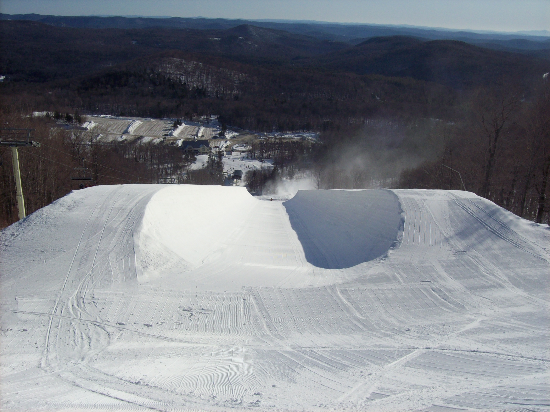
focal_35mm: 36
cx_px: 275
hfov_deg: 51.4
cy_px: 206
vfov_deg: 39.6
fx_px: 572
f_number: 4.8
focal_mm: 6
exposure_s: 1/1401
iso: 80
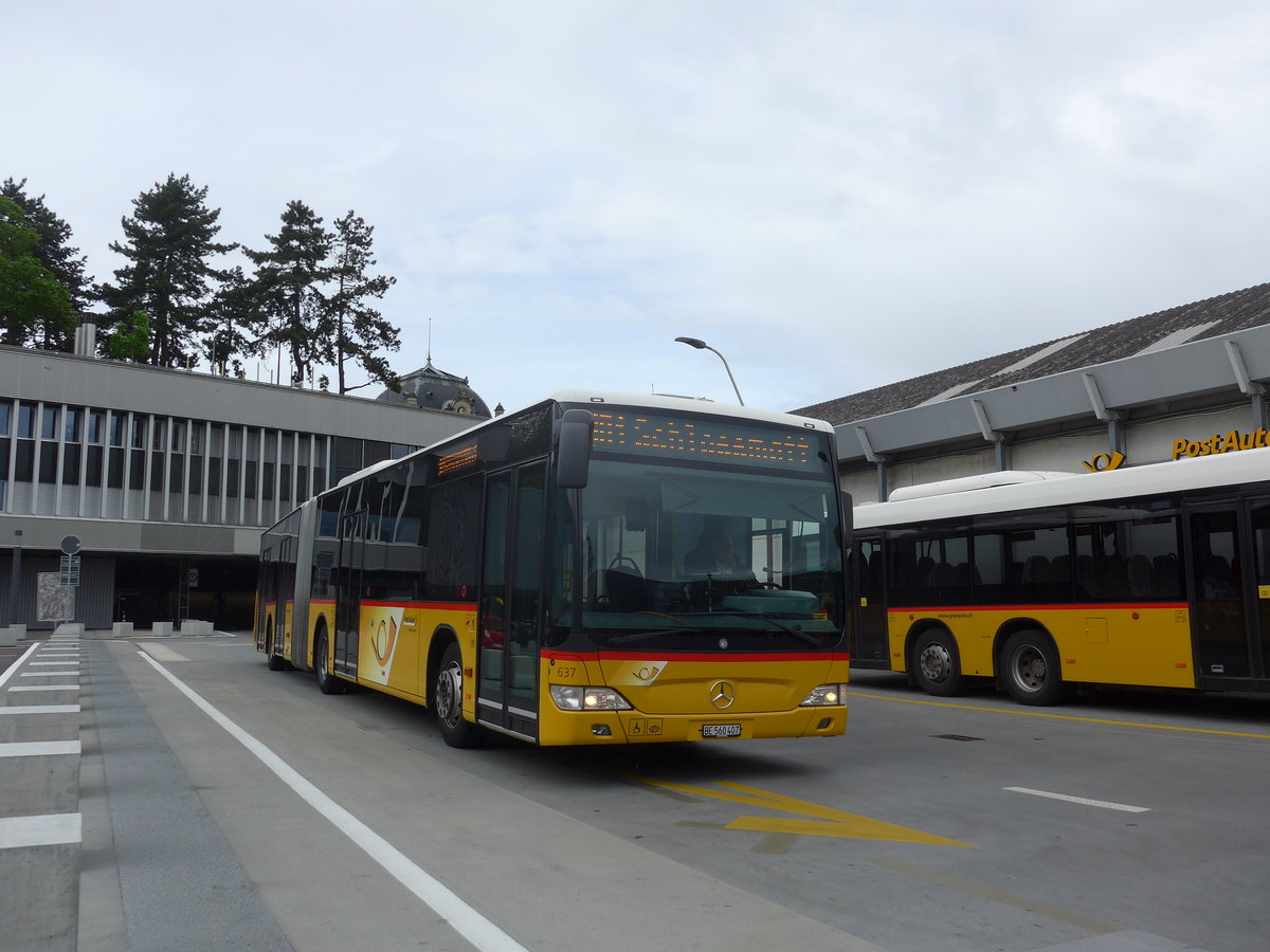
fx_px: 1064
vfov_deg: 48.2
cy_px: 476
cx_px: 635
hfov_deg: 61.7
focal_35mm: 29
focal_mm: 6
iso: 80
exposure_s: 1/1300
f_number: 2.8
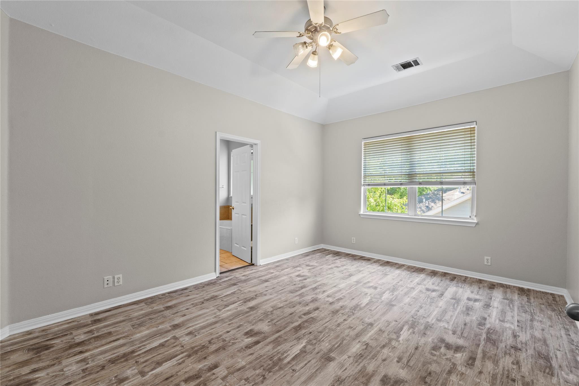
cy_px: 193
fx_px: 241
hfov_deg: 100.4
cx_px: 290
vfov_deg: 77.3
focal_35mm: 15
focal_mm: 10
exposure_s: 2
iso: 250
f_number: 11
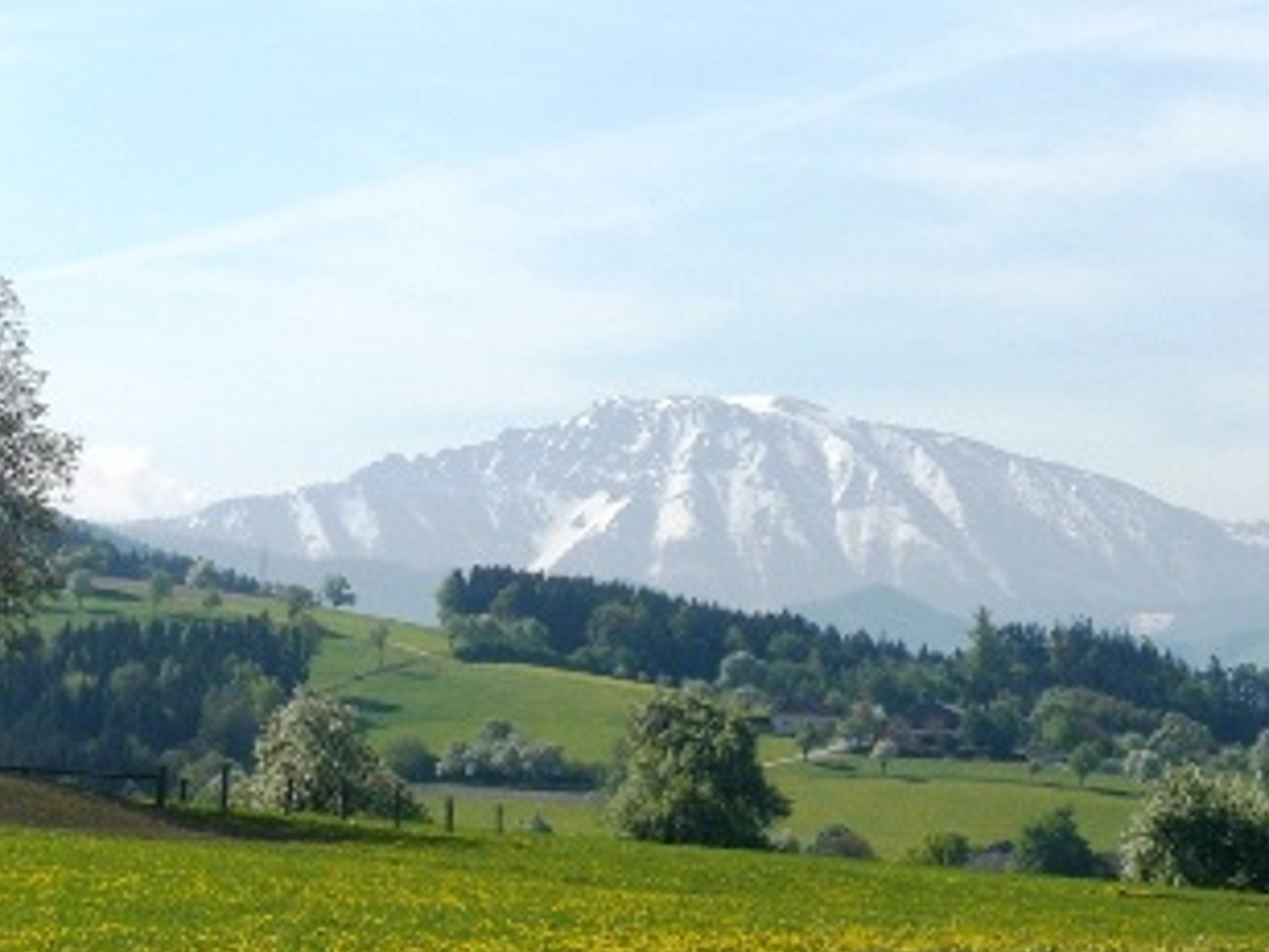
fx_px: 6085
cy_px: 676
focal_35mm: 166
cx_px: 882
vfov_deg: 8.9
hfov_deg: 11.9
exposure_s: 1/320
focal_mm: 18.9
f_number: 7.6
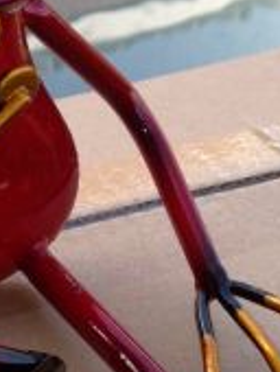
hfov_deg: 10.4
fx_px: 1528
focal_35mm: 142
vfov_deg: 13.4
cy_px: 463
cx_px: -18
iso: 50
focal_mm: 4.13
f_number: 2.4
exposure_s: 1/281
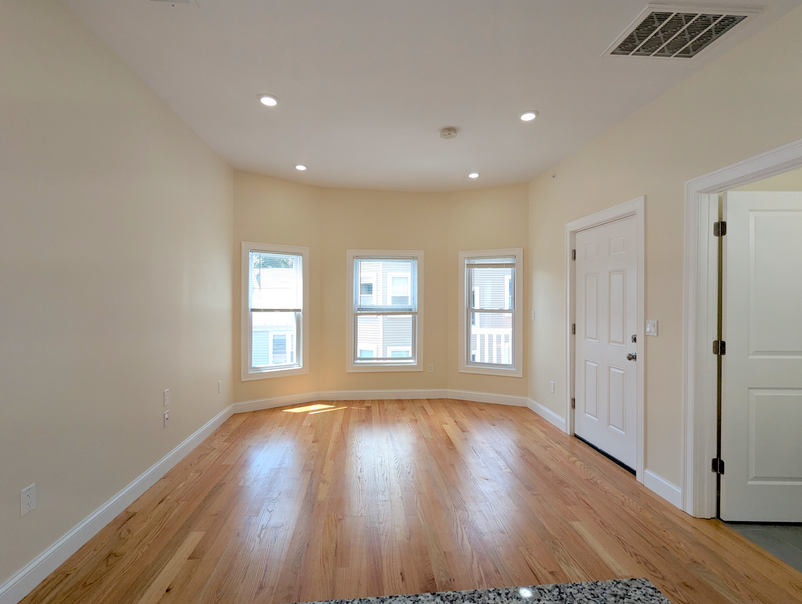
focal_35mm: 16
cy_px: 302
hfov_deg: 94.4
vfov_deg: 78.2
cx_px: 401
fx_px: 371
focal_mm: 2.35
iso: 51
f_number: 2.2
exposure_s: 1/134
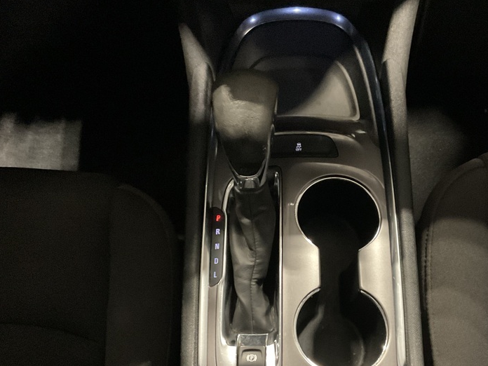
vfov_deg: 35.5
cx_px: 299
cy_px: 250
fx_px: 564
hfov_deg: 46.5
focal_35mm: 40
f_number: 1.8
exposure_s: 1/30
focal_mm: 3
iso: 500
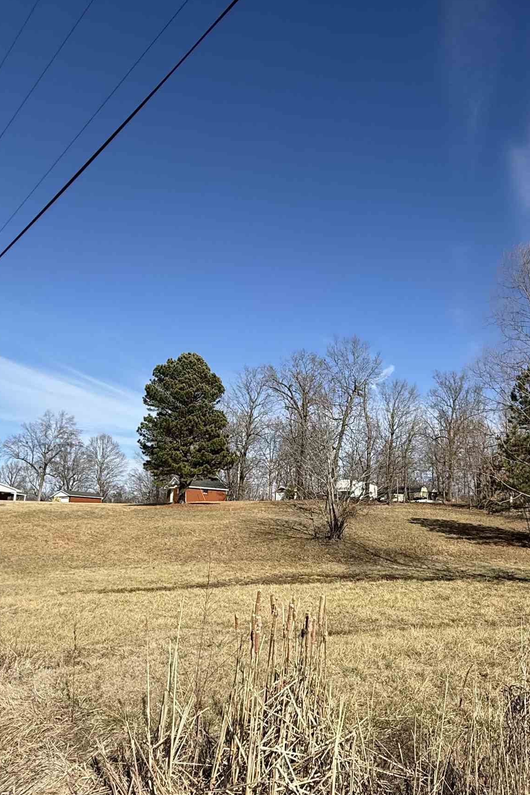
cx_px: 356
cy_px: 452
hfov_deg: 48.7
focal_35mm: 26
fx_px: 574
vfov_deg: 69.1
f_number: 2.2
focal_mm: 2.22
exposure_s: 1/2611
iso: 50
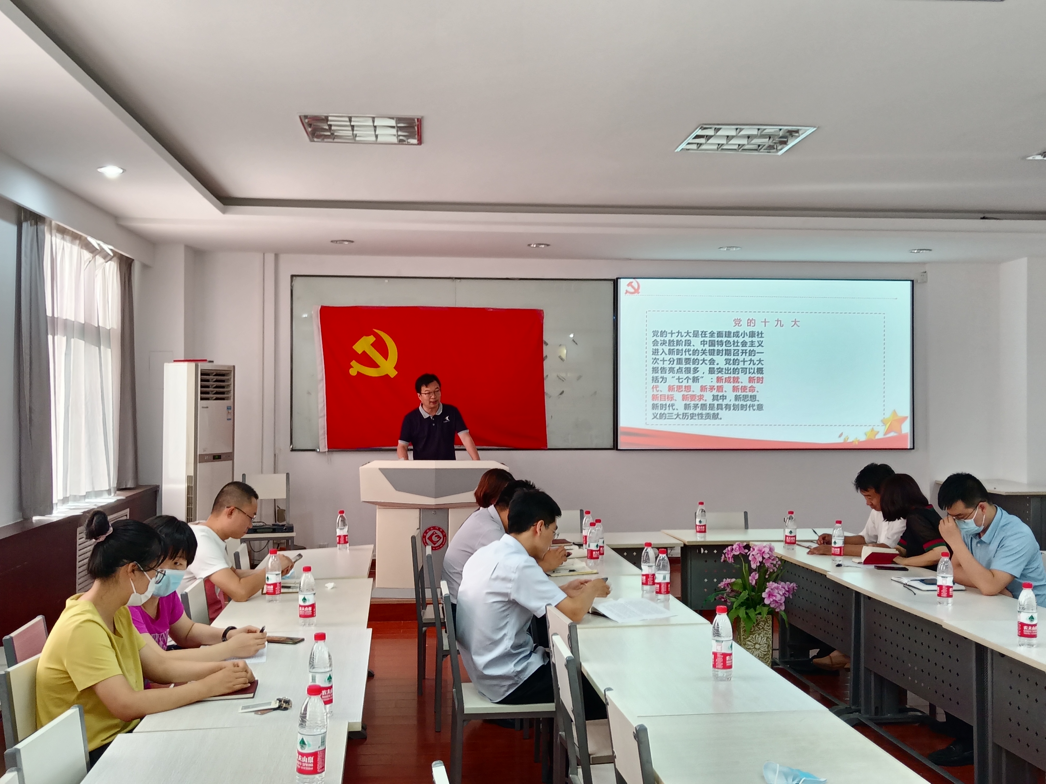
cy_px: 392
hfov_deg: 50.1
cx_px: 523
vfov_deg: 38.7
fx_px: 1118
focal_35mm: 37
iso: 374
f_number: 1.8
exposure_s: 1/33.3
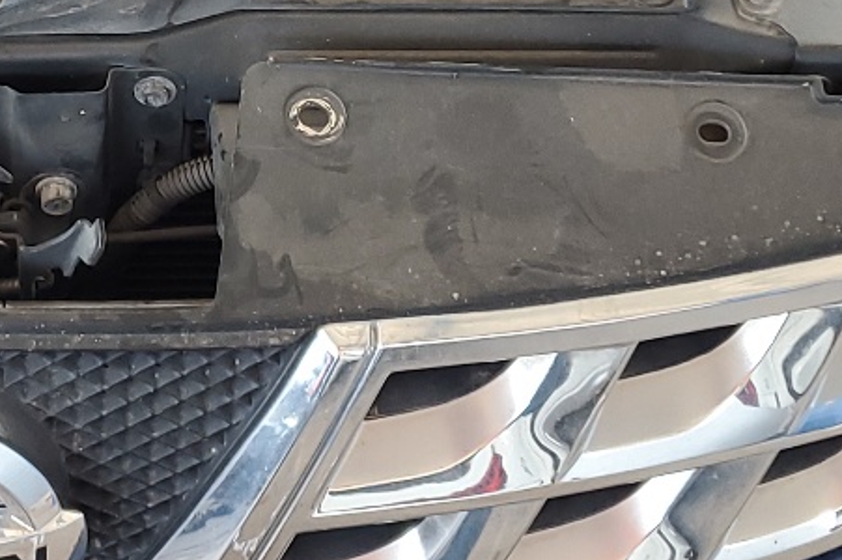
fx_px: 2244
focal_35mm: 96
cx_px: 13
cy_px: -7
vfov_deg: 14.0
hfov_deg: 20.6
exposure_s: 1/60.2
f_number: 1.5
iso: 59
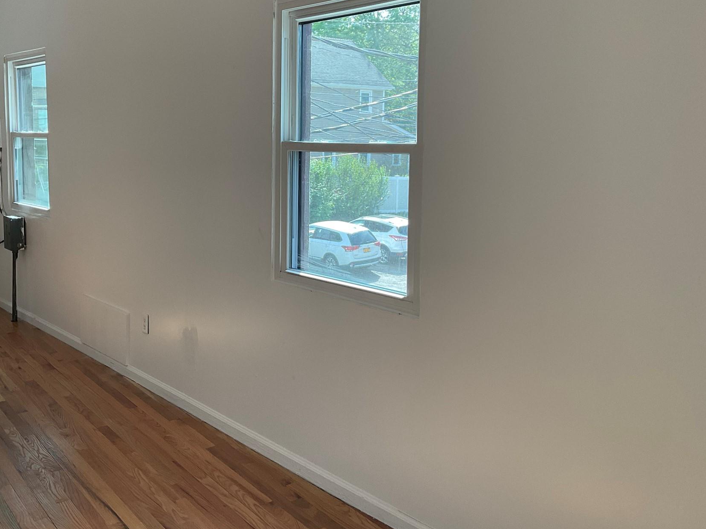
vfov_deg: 39.5
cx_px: 273
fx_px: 734
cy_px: 209
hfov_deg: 50.9
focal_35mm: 36
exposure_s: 1/122
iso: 40
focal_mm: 3
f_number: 1.8
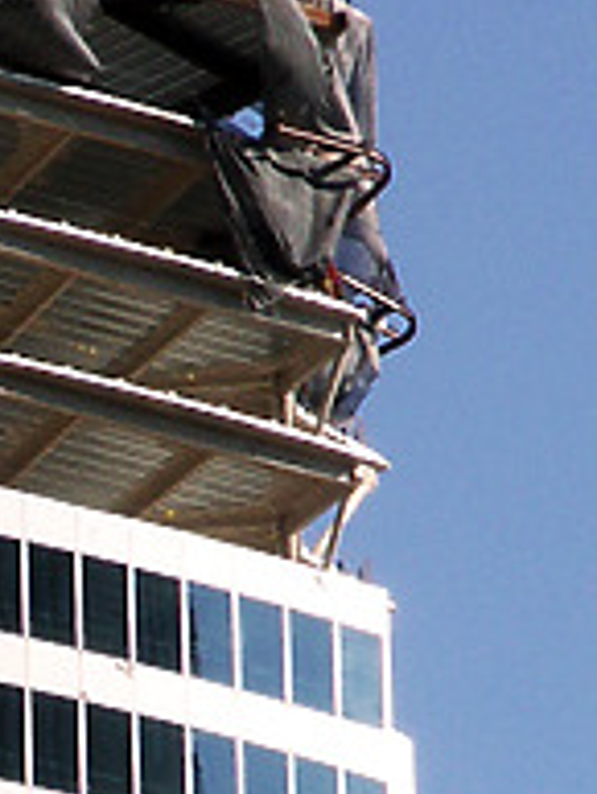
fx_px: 14861
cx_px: -438
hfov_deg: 2.3
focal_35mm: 647
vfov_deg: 3.1
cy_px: 885
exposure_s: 1/180
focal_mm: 28.23
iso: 64
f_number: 8
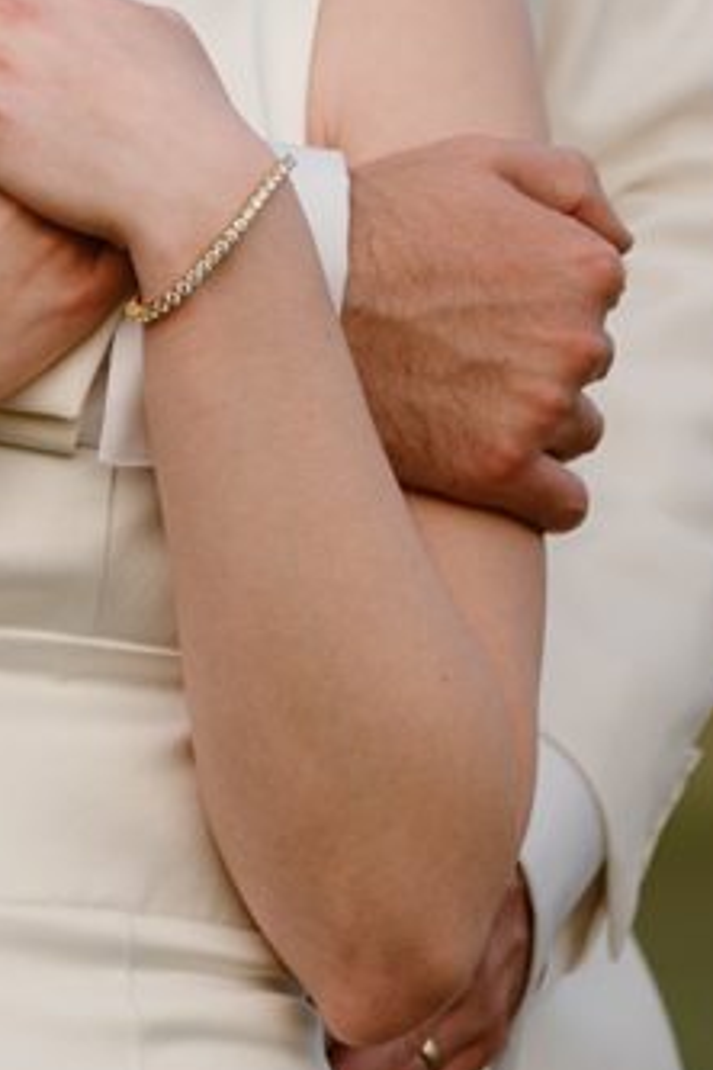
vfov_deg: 3.3
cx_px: -149
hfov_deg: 2.2
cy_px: -321
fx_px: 18269
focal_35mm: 615
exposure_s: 1/640
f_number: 2.8
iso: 125
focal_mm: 200
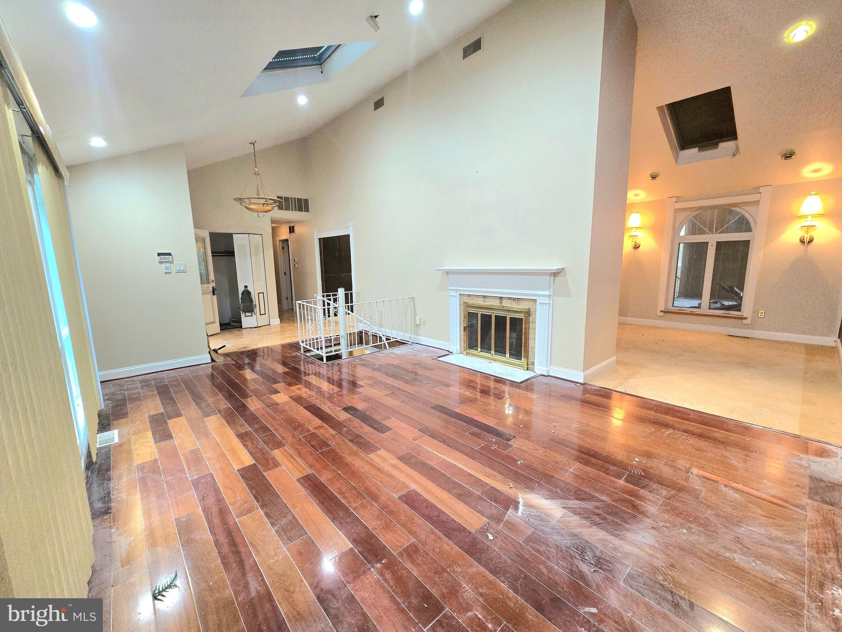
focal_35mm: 13
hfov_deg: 106.2
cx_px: 421
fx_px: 316
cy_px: 316
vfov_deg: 89.9
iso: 640
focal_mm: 2.2
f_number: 2.2
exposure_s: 1/60.2
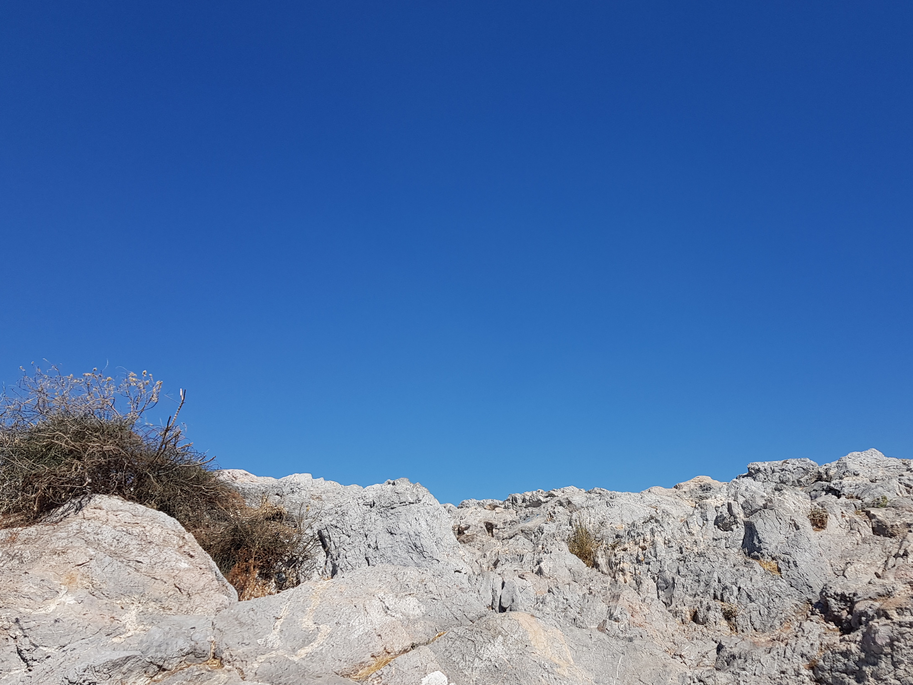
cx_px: 558
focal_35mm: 34
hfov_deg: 53.5
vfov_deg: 41.6
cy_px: 405
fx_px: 897
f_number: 1.7
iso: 40
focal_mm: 4.2
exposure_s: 1/3712
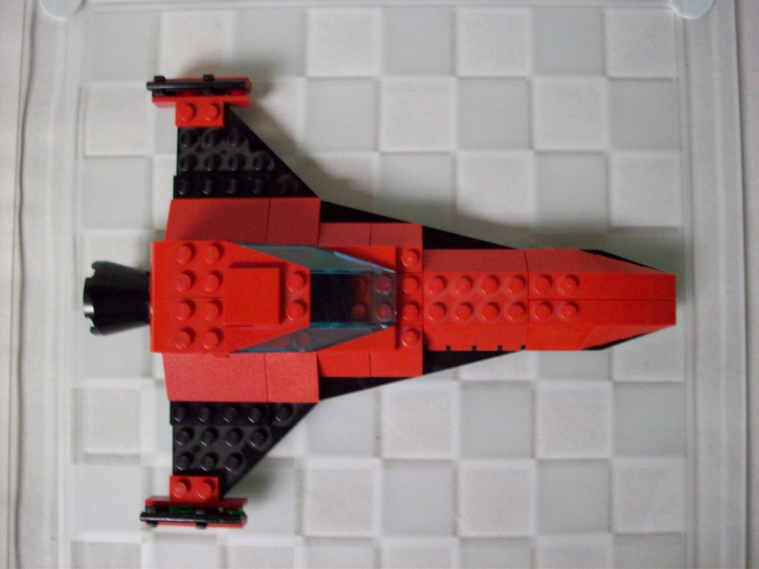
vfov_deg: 38.7
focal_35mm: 37
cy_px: 284
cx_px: 380
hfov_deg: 50.1
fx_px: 811
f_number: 2.8
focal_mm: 6.2
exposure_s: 1/19.2
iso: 160
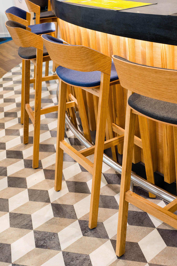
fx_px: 368
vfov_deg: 39.6
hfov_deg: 27.0
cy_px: 133
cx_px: 88
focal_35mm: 50
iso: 400
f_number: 8
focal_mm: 50
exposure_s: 1/3
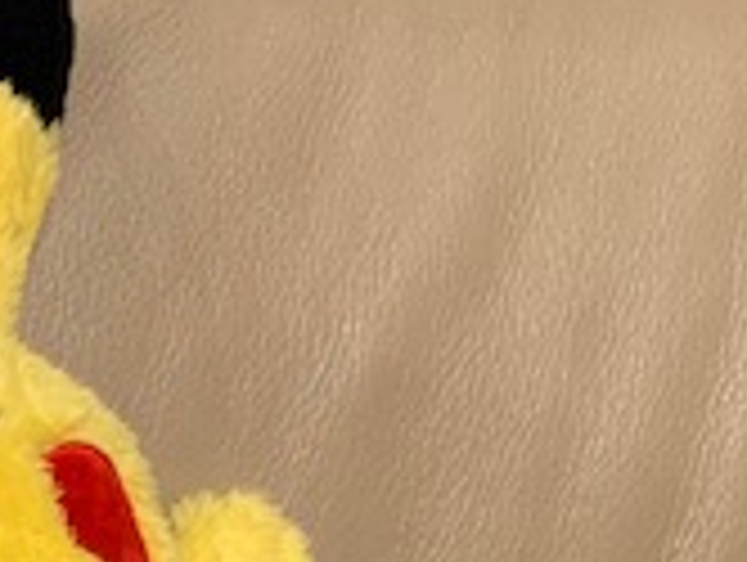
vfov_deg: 13.8
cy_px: 877
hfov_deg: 17.8
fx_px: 2161
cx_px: -324
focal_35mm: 100
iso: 100
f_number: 1.8
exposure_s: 1/50
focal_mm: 4.25
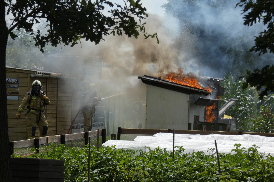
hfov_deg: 14.2
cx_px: 137
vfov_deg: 9.5
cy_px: 94
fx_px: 1096
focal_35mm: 144
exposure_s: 1/500
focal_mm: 24.7
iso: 80
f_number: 5.3
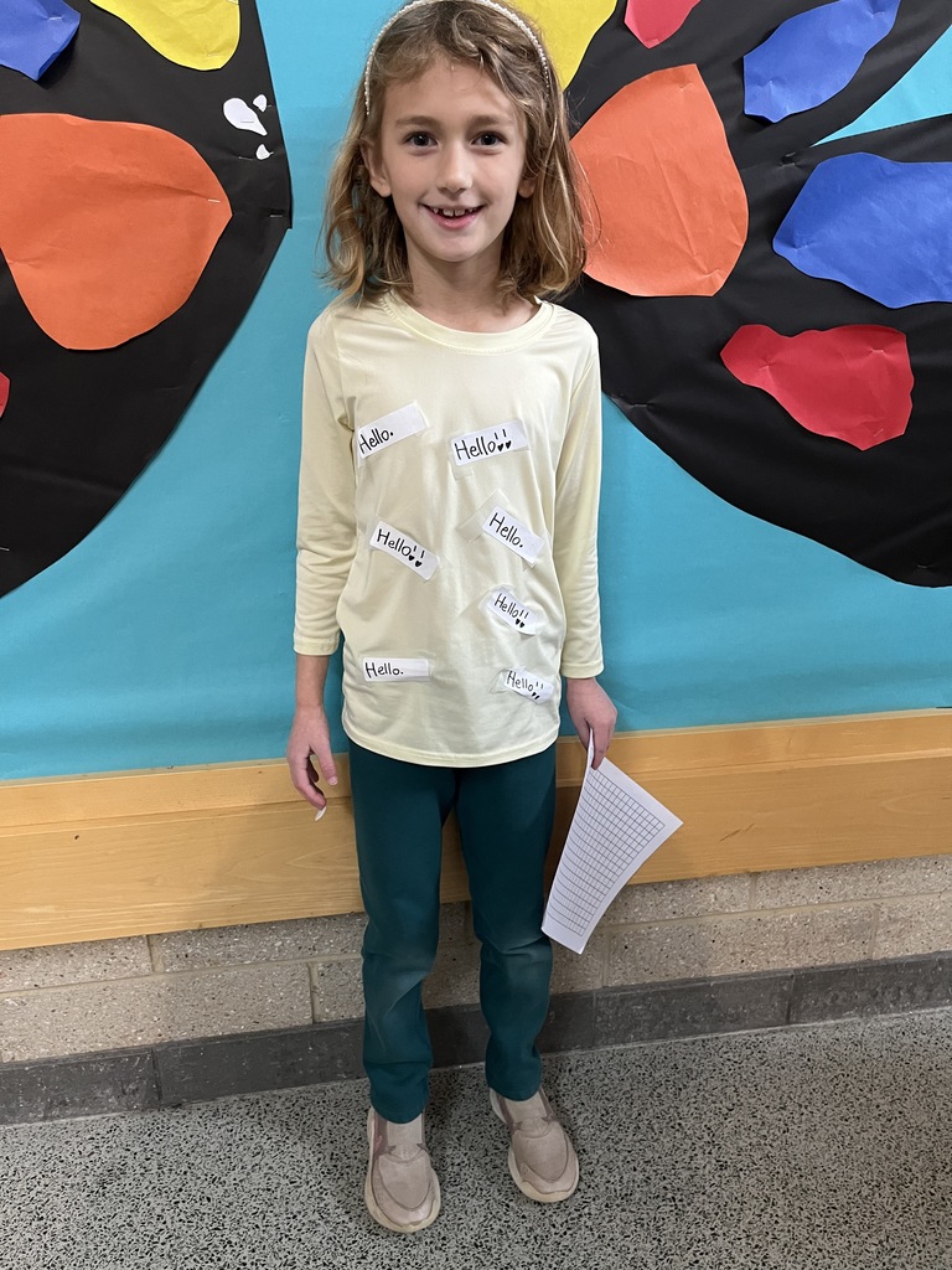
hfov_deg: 53.1
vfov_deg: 67.3
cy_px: 635
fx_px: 953
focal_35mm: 26
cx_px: 476
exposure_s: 1/60
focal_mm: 5.1
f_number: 1.6
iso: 400
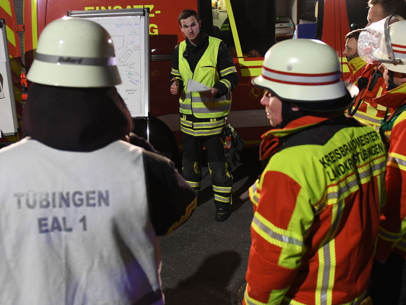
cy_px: 155
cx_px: 219
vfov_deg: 36.0
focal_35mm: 40
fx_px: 469
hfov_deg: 46.7
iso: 3200
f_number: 3.2
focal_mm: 24
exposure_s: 1/60
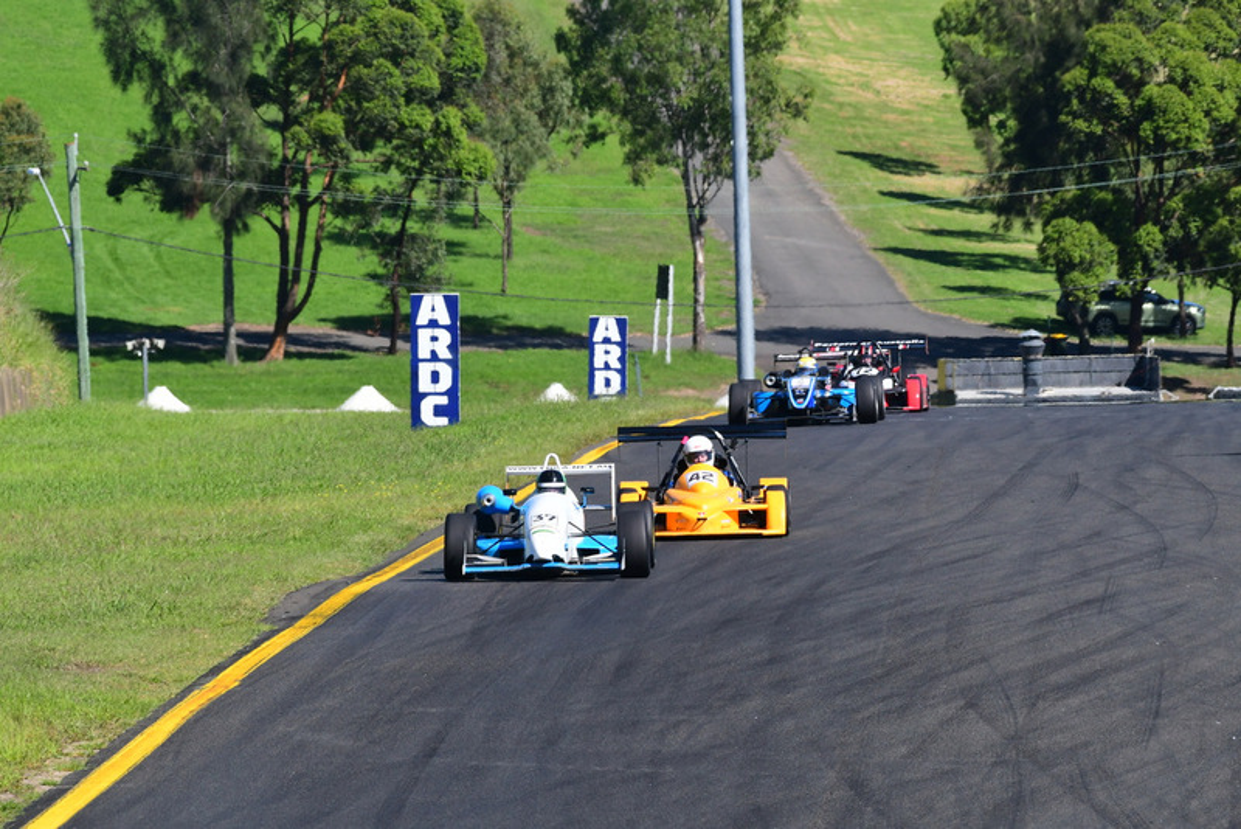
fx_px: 14483
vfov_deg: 3.3
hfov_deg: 4.9
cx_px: 620
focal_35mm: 420
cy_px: 414
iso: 500
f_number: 11
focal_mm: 280
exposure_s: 1/640
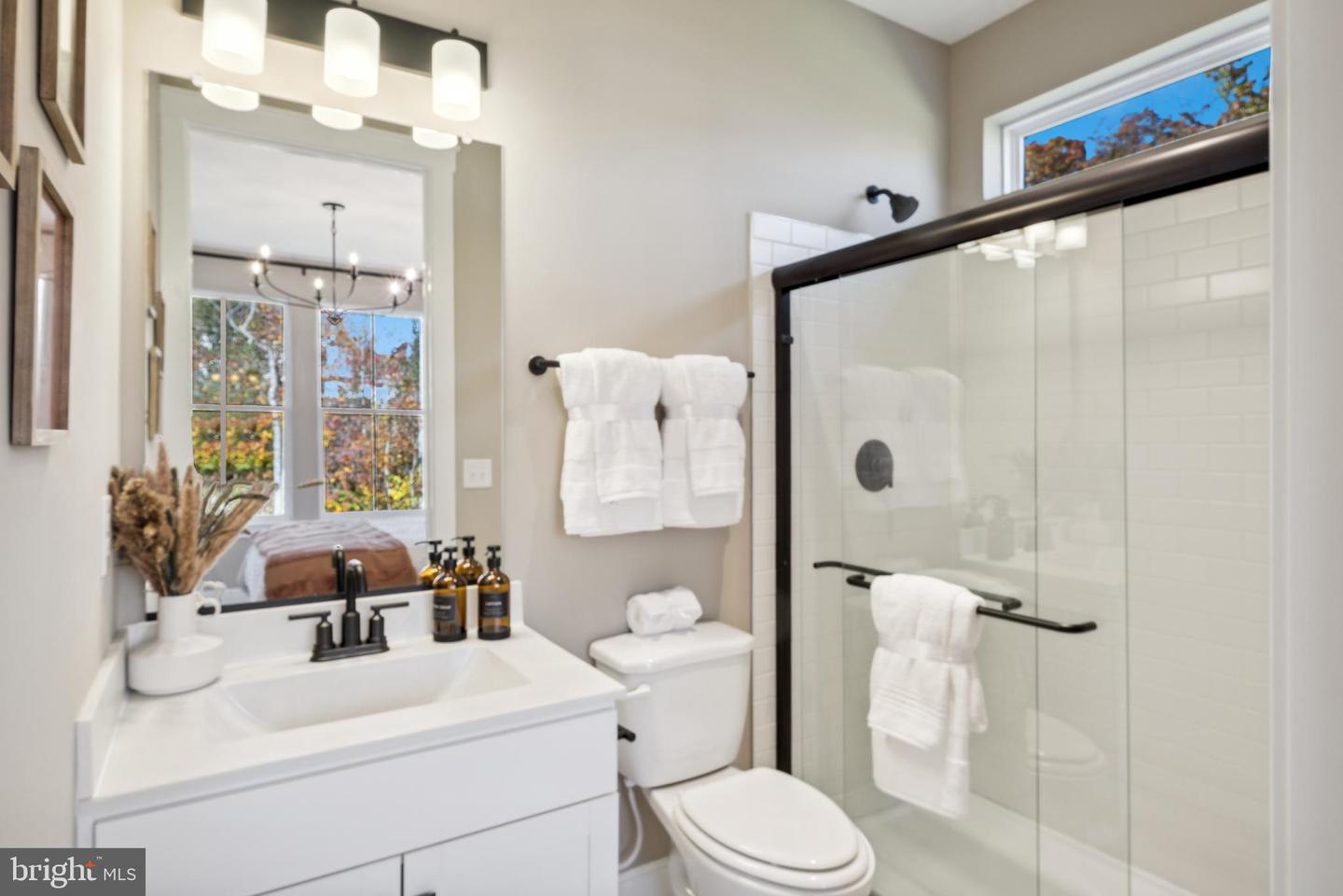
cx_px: 672
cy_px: 448
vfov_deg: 67.4
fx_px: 671
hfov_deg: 90.0
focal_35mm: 18
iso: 200
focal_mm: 12
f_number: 8
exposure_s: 1/60
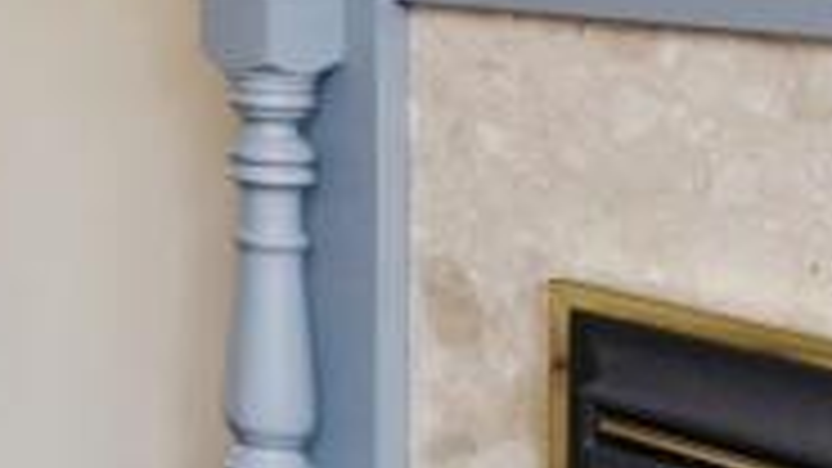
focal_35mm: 93
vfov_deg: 12.6
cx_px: -854
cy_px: -146
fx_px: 2051
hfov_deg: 16.8
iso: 500
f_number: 7.1
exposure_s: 1/15
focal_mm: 16
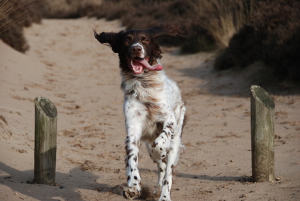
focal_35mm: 142
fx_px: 1189
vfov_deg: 9.7
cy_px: 100
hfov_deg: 14.4
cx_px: 150
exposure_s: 1/800
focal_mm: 95
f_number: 5.3
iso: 200
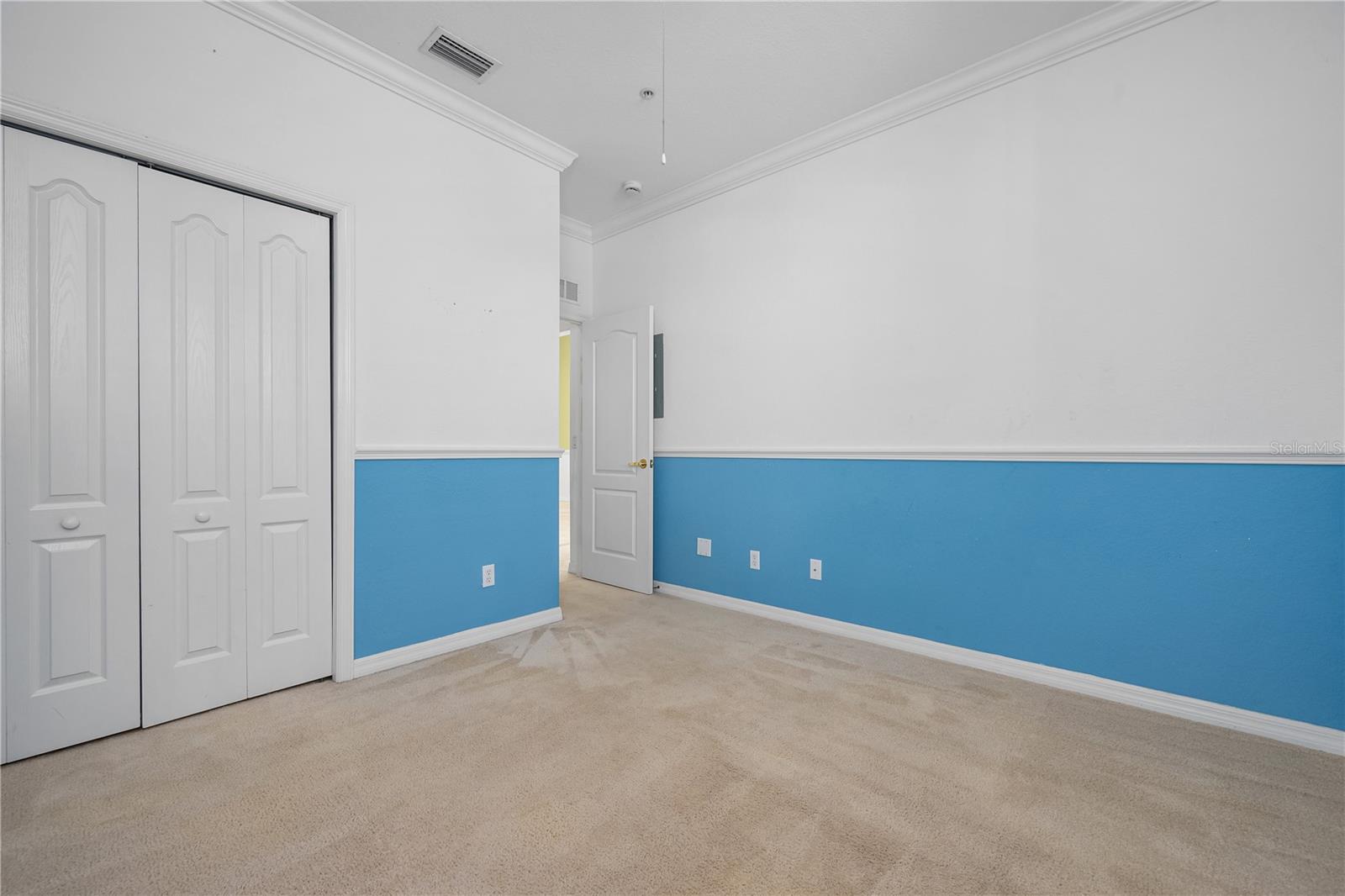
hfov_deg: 100.4
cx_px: 672
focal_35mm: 15
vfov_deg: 77.3
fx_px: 560
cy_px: 448
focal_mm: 15
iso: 400
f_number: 8
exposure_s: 1/10
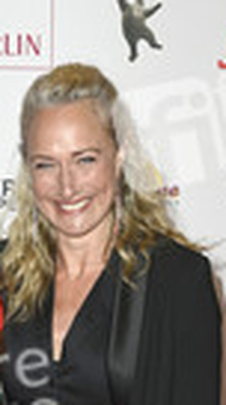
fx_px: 1520
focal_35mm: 142
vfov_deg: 14.3
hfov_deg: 8.5
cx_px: -6
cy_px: 569
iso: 640
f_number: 7.1
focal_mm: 46
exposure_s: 1/250
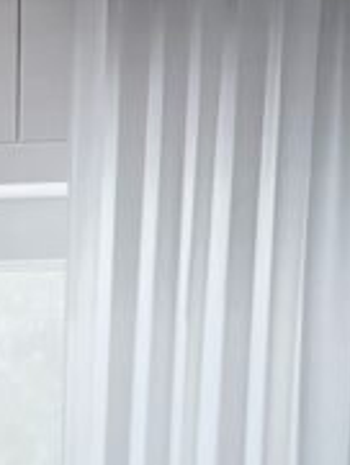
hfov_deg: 11.9
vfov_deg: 14.0
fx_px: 1549
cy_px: 979
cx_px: -273
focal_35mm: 115
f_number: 1.6
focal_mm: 4.2
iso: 40
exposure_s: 1/100
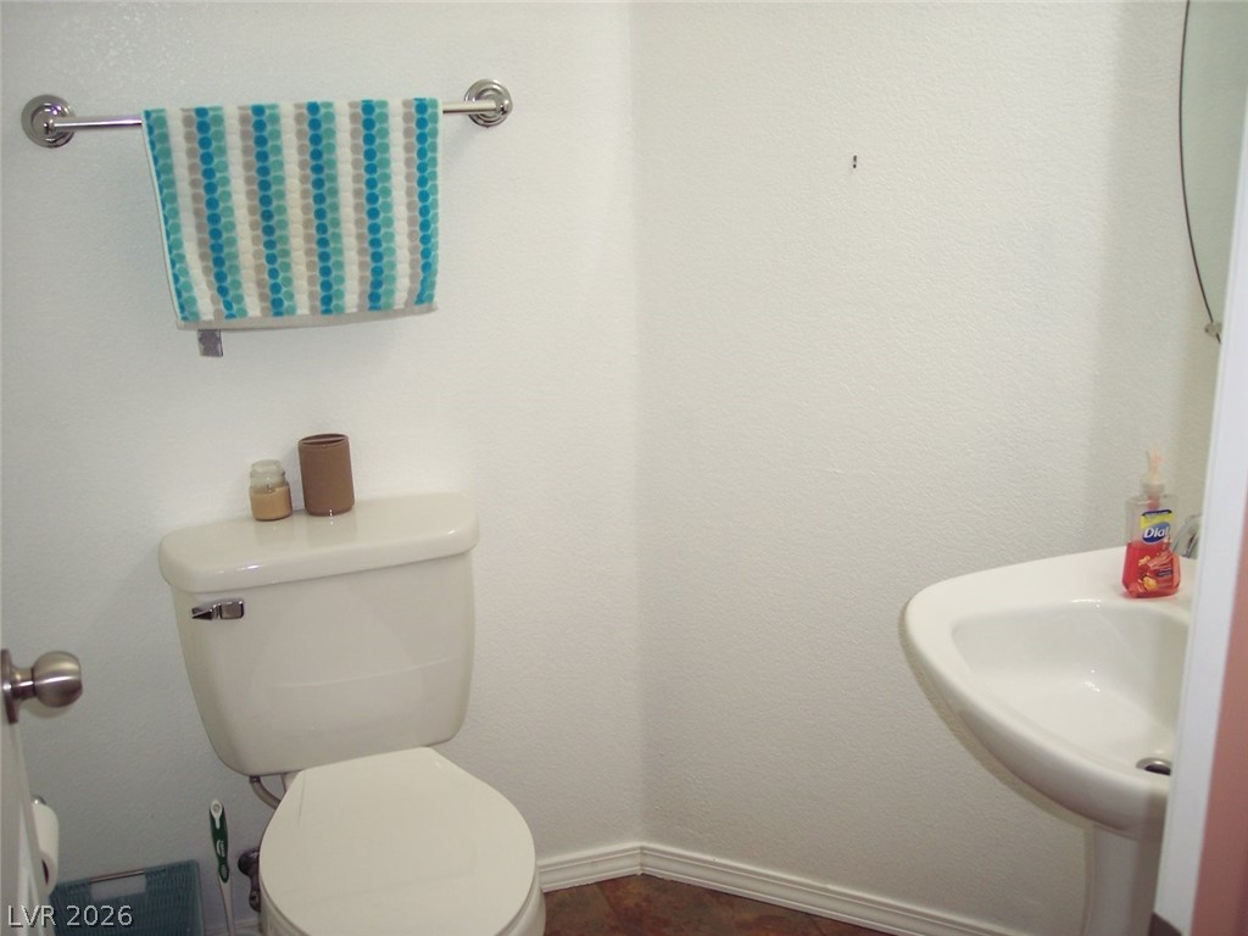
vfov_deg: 36.8
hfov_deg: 47.9
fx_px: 1406
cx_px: 624
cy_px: 468
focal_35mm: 39
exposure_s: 1/60
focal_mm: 8
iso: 100
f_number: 2.8
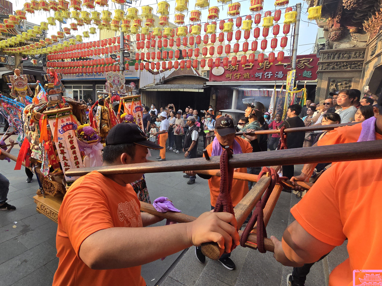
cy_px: 133
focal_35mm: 17
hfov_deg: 90.4
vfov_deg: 74.6
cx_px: 162
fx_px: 188
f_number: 2.2
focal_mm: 2.2
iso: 80
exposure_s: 1/719
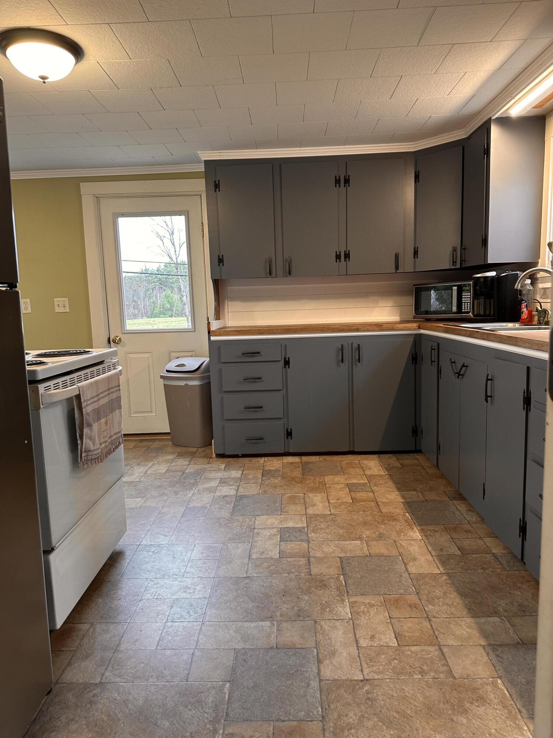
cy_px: 369
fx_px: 511
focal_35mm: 24
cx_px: 276
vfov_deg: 71.6
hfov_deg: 56.8
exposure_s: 1/60
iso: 160
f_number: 1.78
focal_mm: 6.86
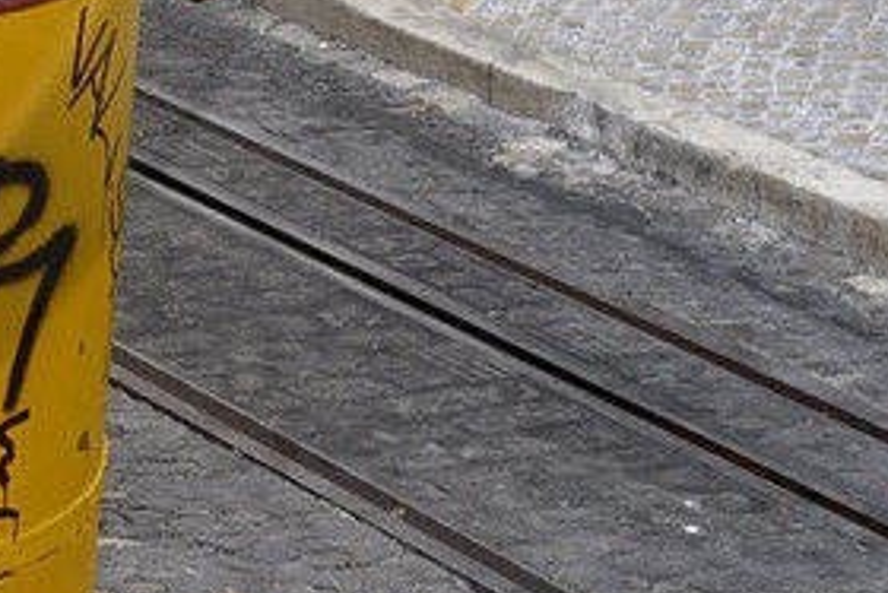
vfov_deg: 6.2
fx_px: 5355
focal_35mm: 217
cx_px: -936
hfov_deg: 8.9
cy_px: -571
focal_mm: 38
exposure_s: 1/160
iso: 200
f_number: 7.1
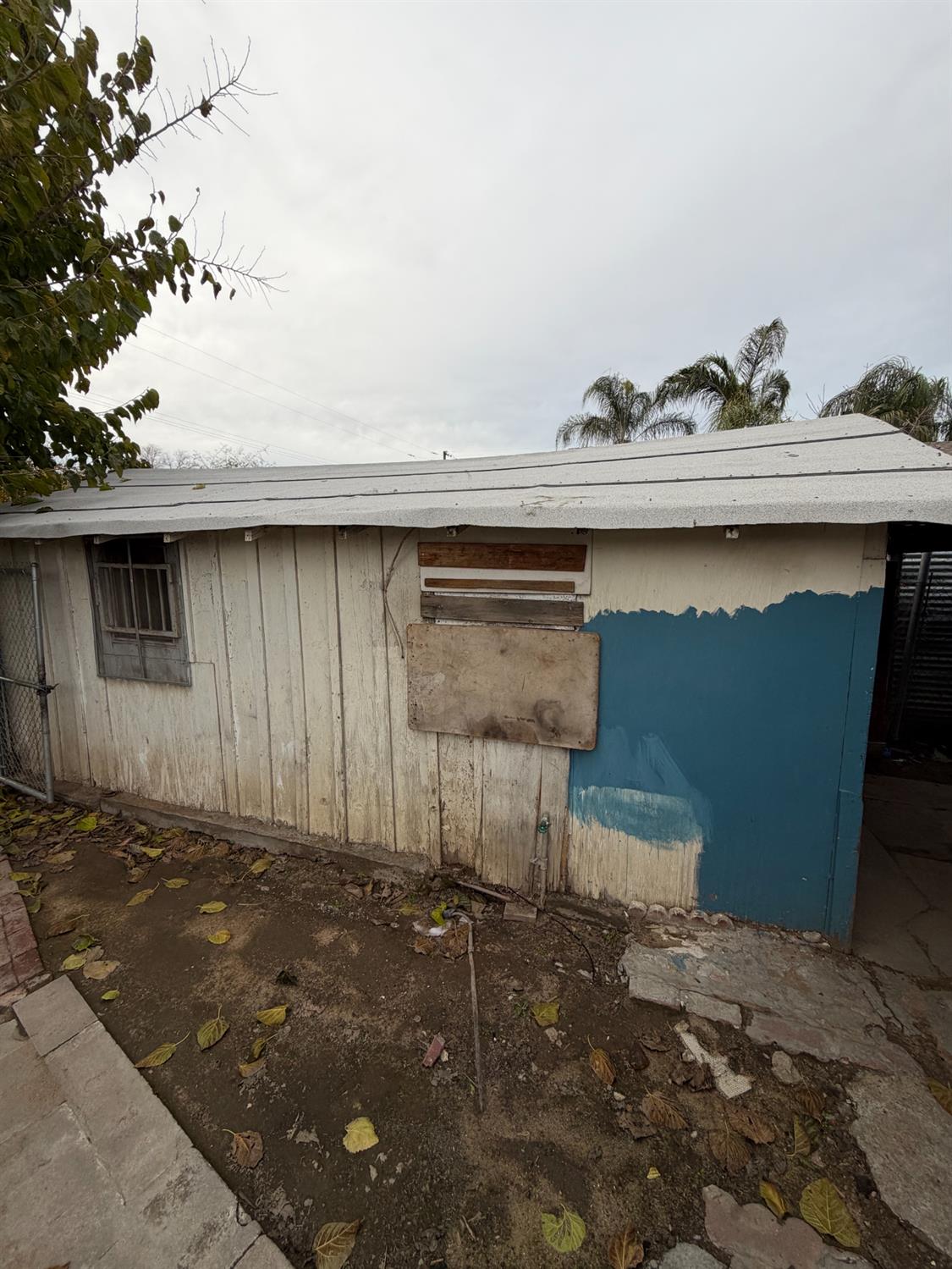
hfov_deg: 85.7
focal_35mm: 14
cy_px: 634
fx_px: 513
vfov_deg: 102.0
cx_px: 476
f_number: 2.2
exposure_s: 1/333
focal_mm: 2.22
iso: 50
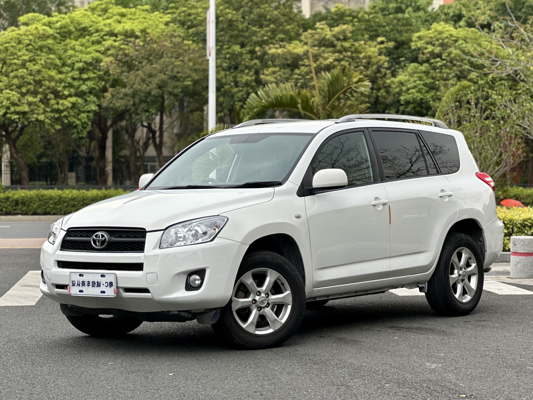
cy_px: 200
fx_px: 1186
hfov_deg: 25.3
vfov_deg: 19.1
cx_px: 266
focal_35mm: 77
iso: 25
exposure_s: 1/233
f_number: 2.8
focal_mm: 9
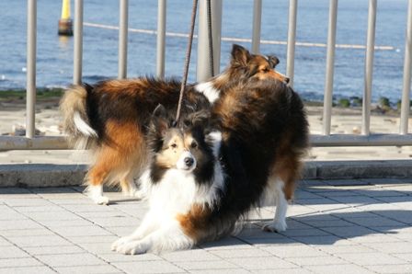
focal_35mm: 90
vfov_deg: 15.2
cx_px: 206
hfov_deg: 22.6
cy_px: 137
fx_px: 1029
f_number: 8
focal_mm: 60
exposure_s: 1/250
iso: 200
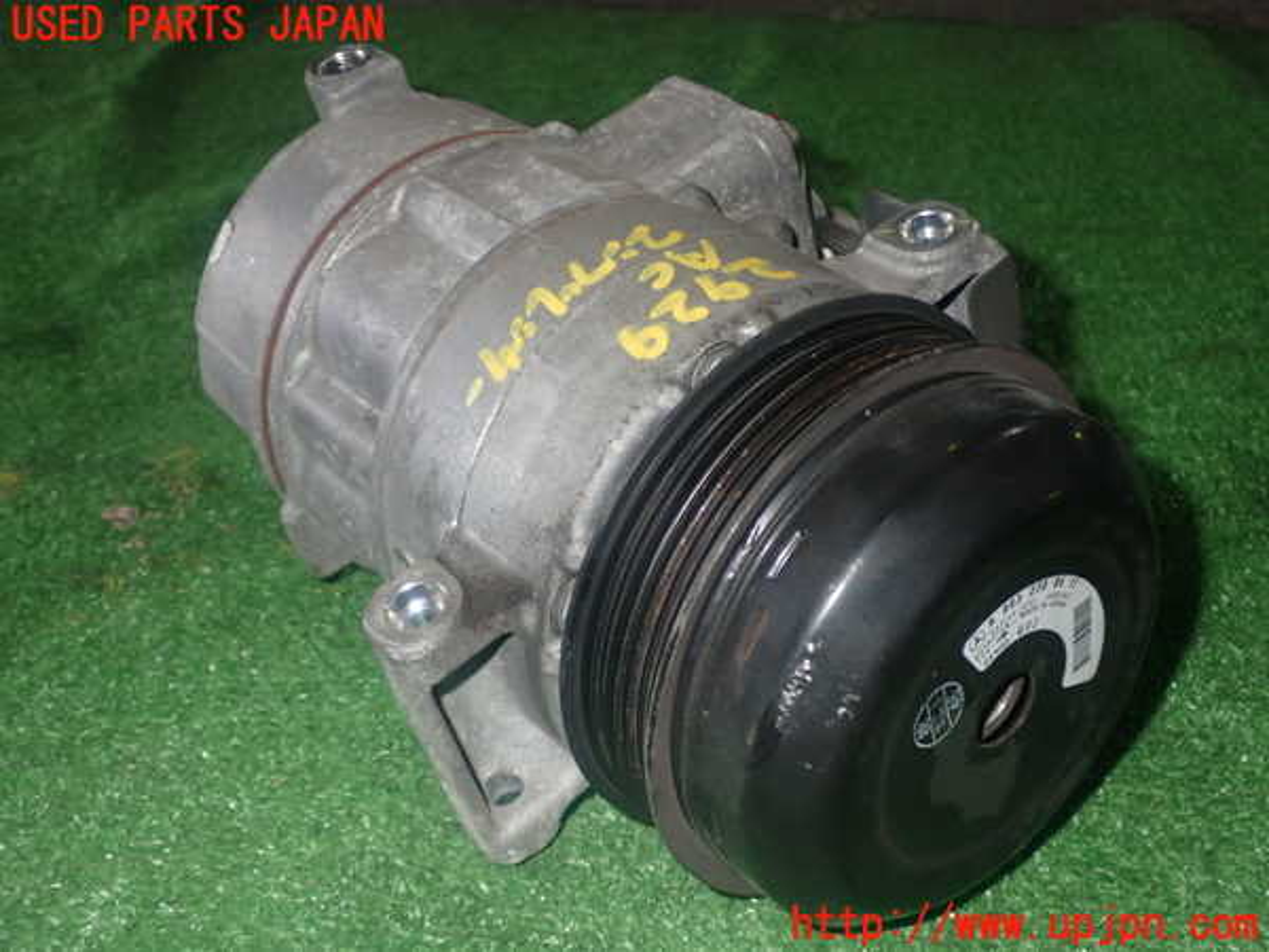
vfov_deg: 32.9
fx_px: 1613
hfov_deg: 42.9
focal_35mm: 44
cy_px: 476
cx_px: 634
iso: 320
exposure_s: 1/40
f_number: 9
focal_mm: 7.84
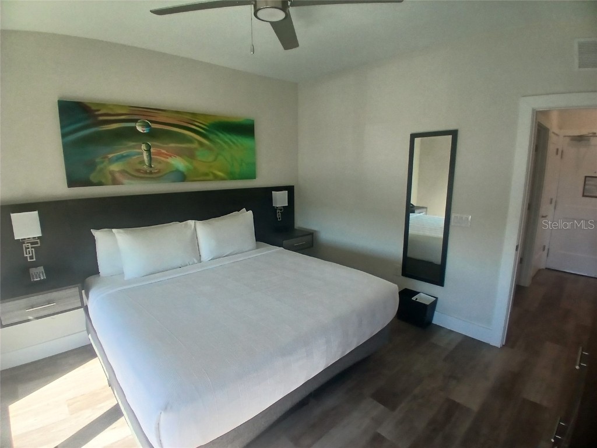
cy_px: 224
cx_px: 298
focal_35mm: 17
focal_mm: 1.4
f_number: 2.2
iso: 50
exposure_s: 1/128
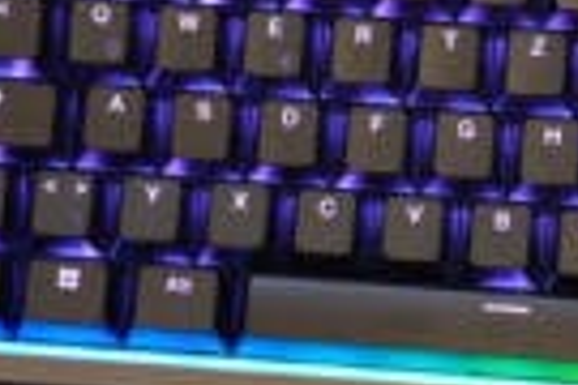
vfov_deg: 5.9
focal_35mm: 234
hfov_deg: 8.7
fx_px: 3757
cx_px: 676
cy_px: 167
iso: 6400
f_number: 7.1
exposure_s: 1/30
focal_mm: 81
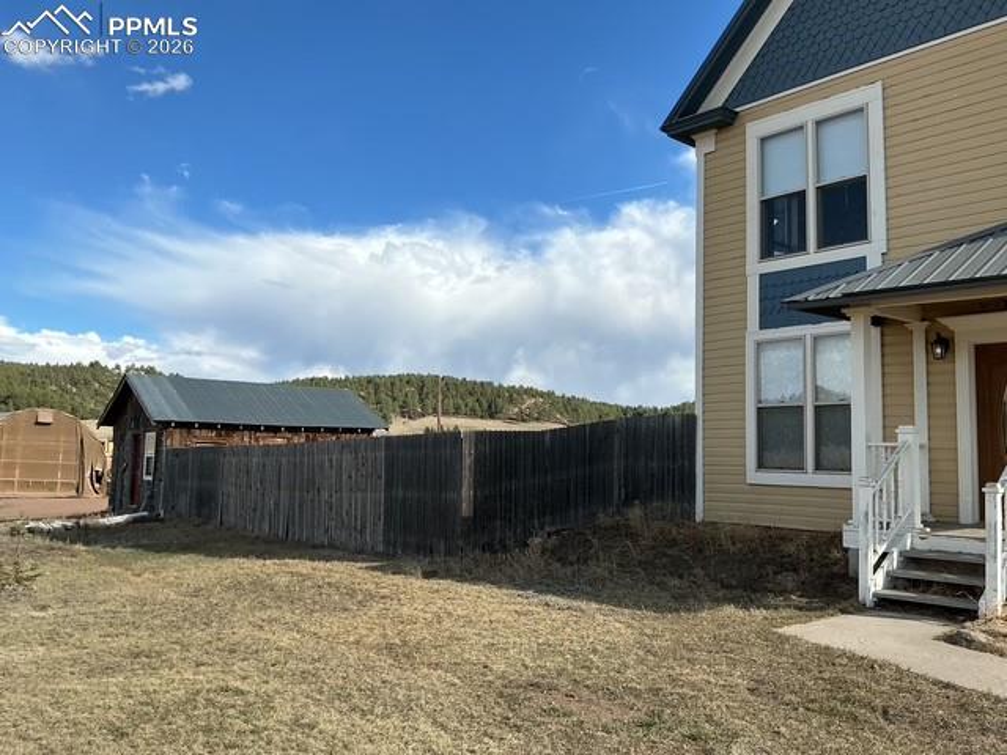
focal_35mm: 29
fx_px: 844
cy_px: 378
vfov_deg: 48.2
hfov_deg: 61.7
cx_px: 504
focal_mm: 3
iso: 25
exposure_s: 1/1730
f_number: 1.8
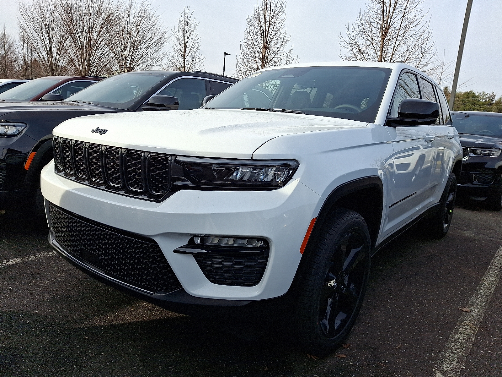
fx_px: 363
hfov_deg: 69.4
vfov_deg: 54.9
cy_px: 188
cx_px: 251
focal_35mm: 25
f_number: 1.8
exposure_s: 1/909
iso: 25
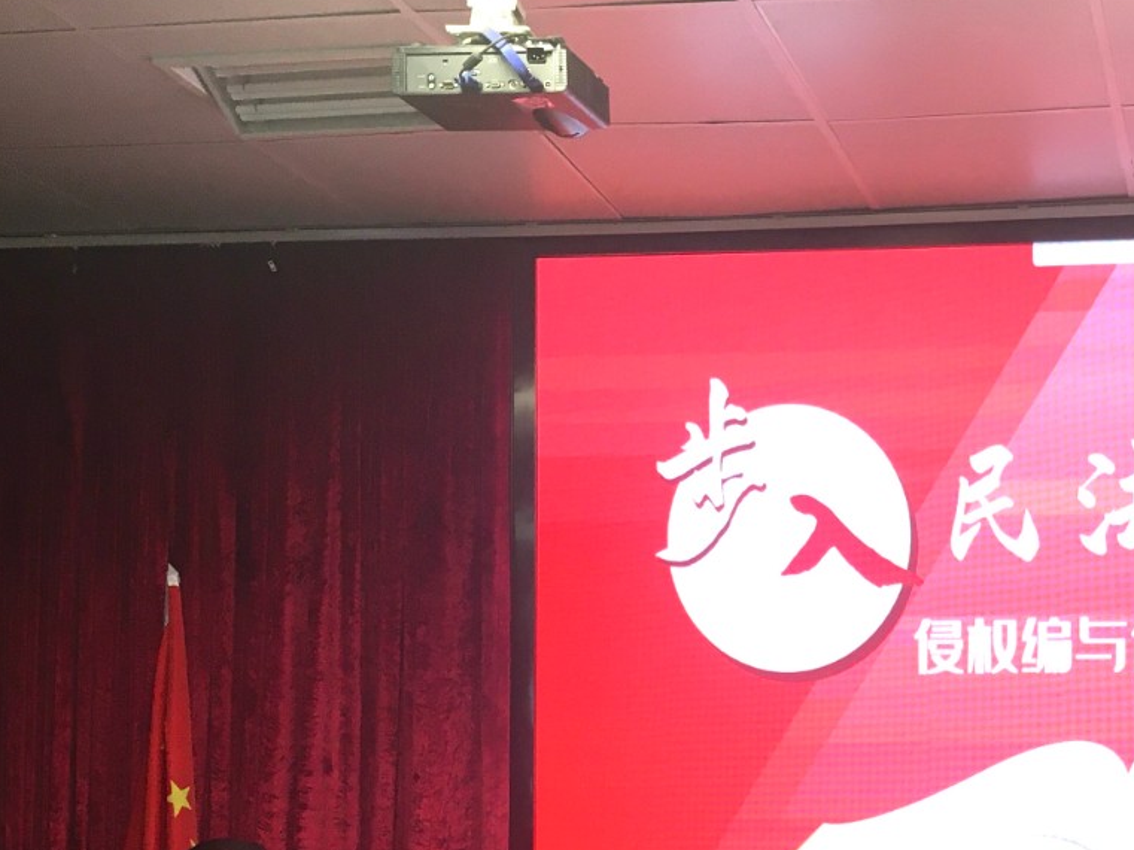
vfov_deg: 23.4
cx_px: 1043
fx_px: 1997
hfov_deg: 30.2
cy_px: 753
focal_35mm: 61
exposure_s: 1/33
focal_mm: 4.15
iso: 32
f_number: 2.2
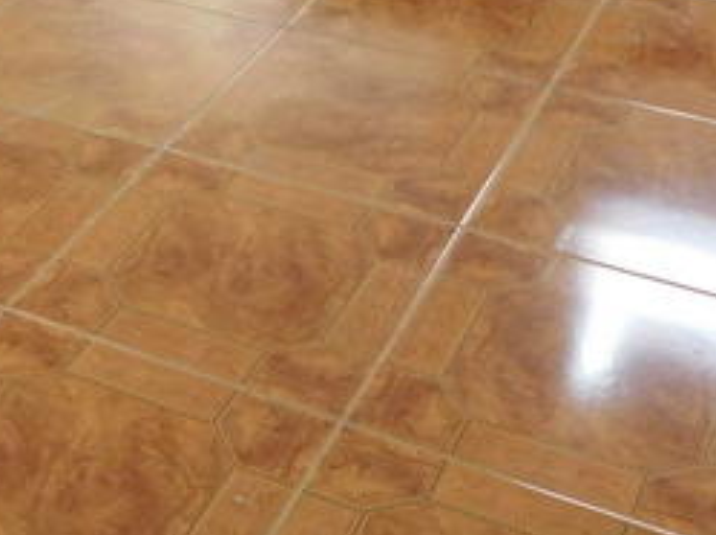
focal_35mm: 74
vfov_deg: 19.8
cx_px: 3
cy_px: 270
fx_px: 1528
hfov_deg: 25.1
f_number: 3
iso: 400
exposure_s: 1/20
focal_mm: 4
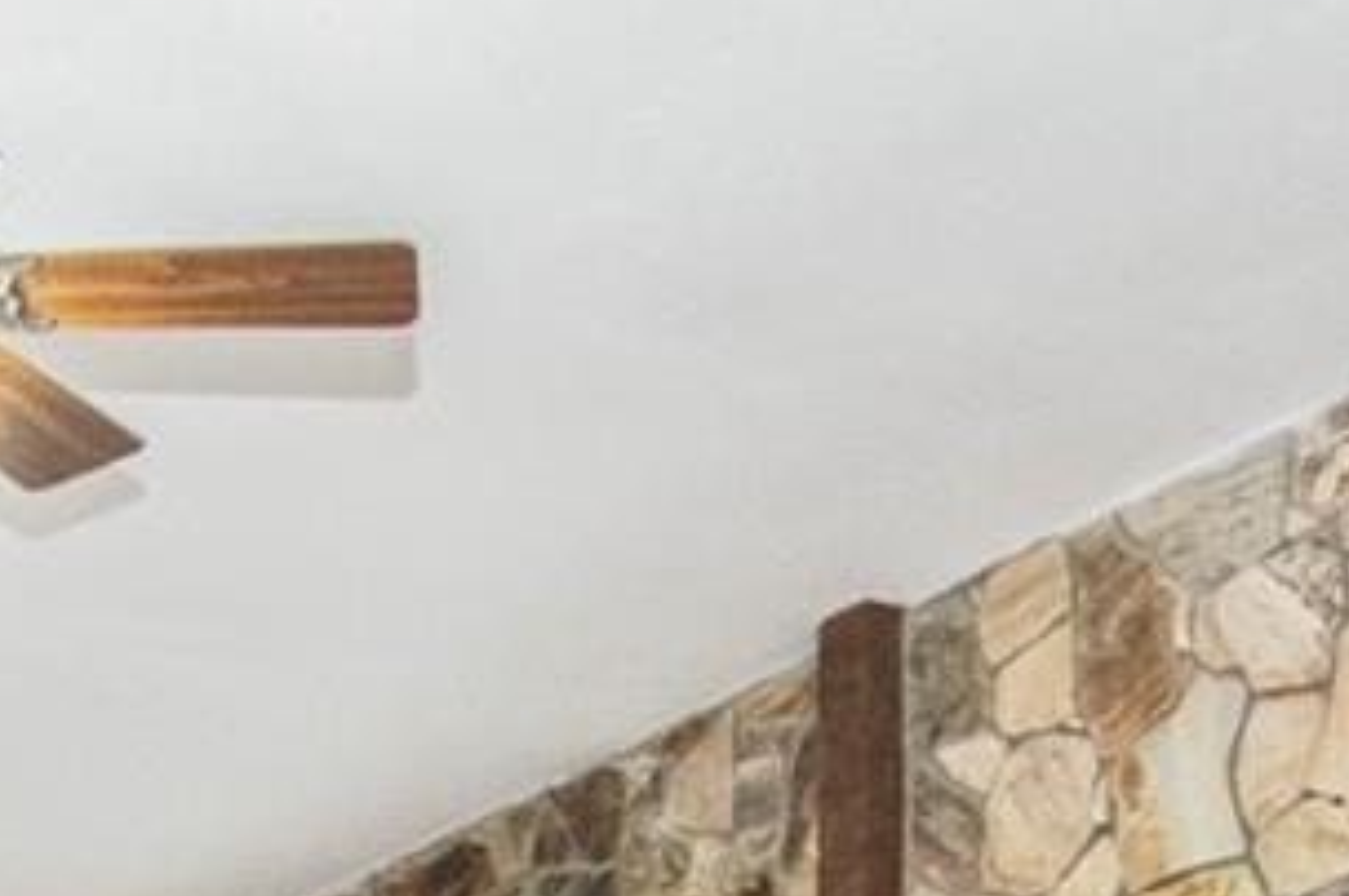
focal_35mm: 79
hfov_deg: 23.5
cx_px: -262
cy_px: 2009
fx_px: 2957
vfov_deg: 13.6
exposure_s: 1/60
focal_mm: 10
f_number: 4.5
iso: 1800
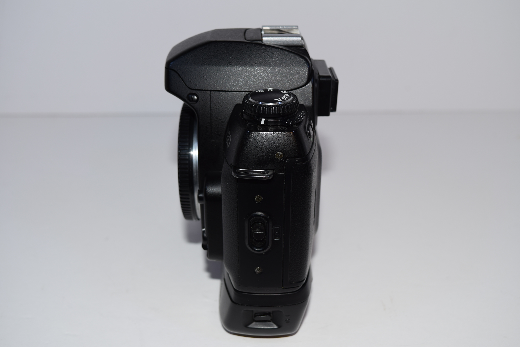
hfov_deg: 44.9
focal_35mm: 44
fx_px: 629
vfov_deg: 30.9
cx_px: 260
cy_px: 174
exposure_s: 1/60
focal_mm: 29
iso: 100
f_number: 8
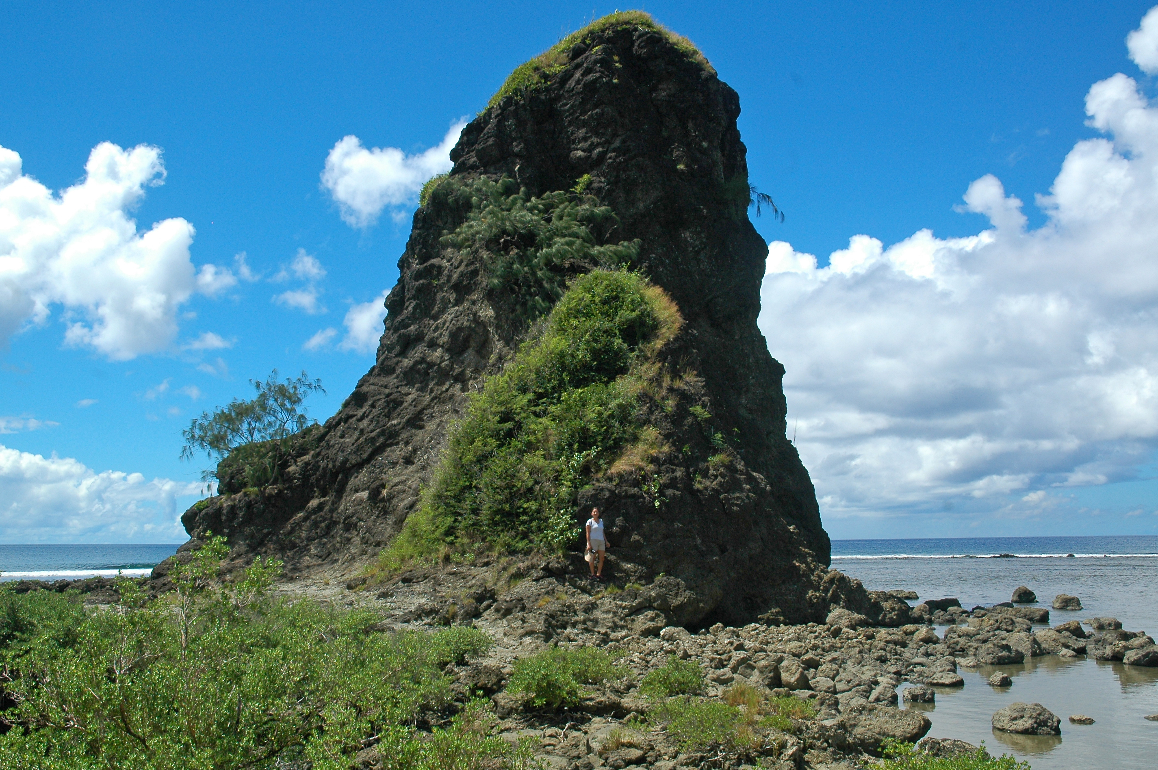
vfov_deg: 35.0
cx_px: 556
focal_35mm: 38
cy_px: 375
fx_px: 1221
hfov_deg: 50.7
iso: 200
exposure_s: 1/400
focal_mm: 24
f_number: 10
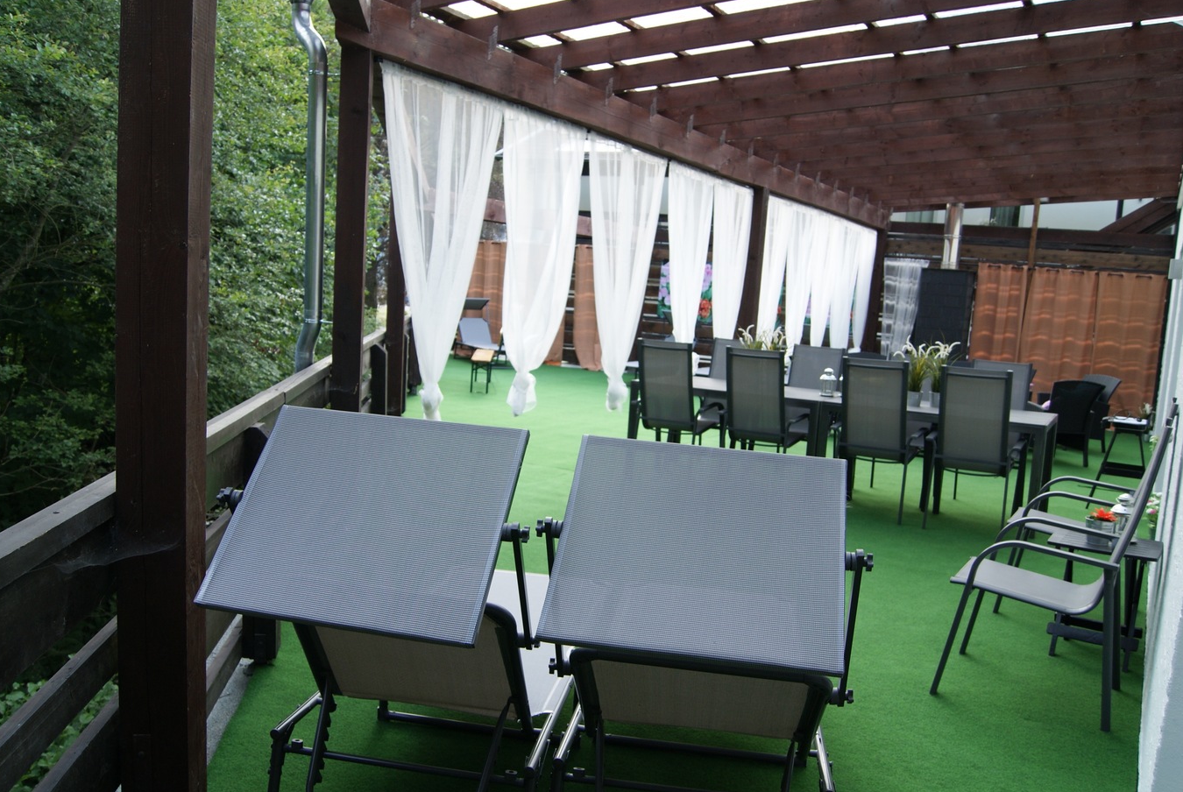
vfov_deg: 43.7
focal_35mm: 30
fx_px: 987
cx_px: 565
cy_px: 393
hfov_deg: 61.8
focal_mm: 18
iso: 100
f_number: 4
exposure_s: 1/40
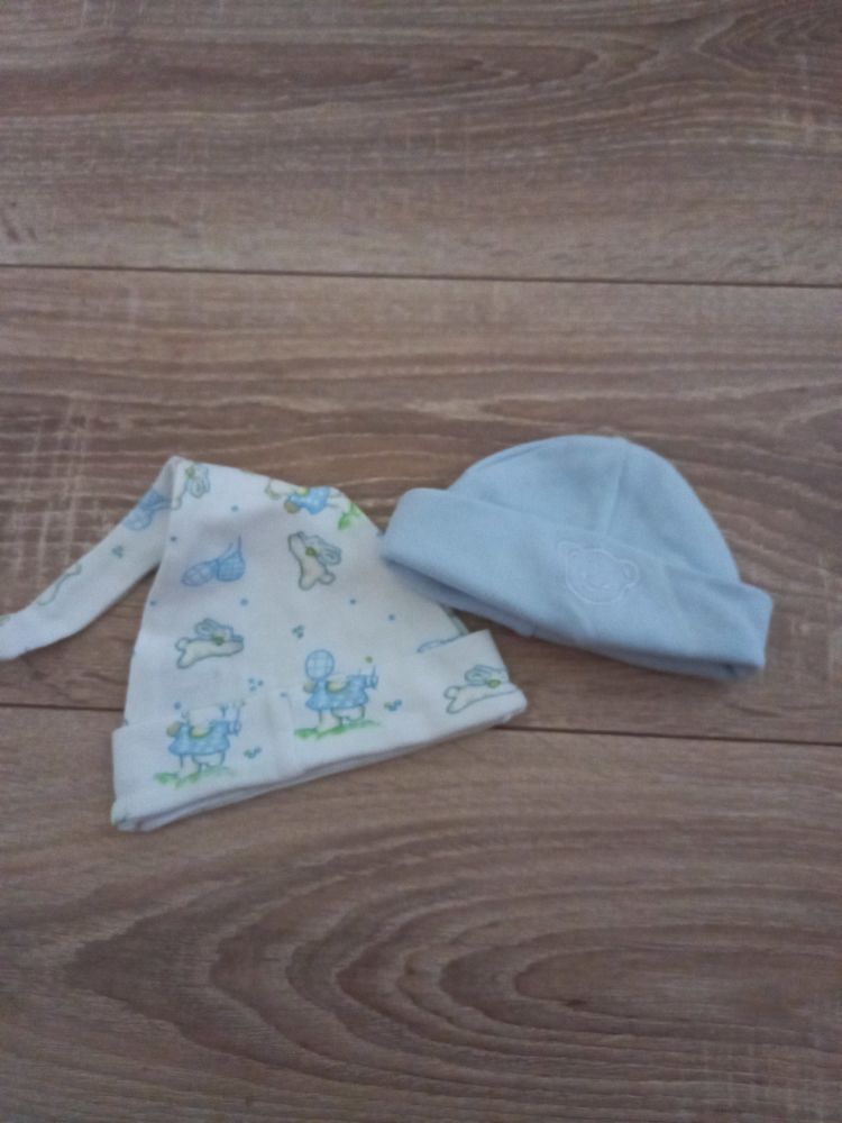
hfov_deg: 54.9
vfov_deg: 69.4
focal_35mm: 25
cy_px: 562
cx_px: 421
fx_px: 811
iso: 1600
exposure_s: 1/16
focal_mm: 4.6
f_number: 2
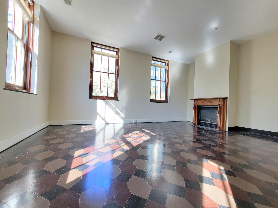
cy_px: 104
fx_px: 104
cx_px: 139
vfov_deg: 89.9
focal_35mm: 13
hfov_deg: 106.2
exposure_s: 1/60
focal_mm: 2.2
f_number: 2.2
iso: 200
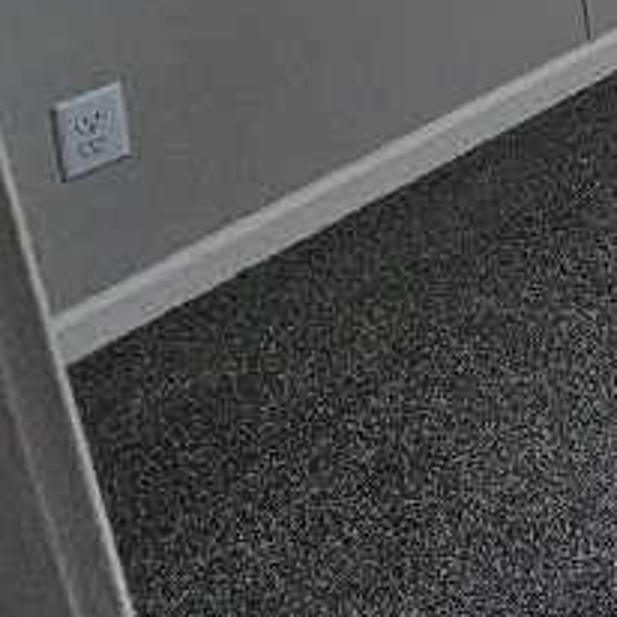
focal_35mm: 67
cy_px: -506
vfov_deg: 19.2
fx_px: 1351
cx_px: 1363
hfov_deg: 16.3
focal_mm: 2.2
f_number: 2.2
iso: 100
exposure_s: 1/120
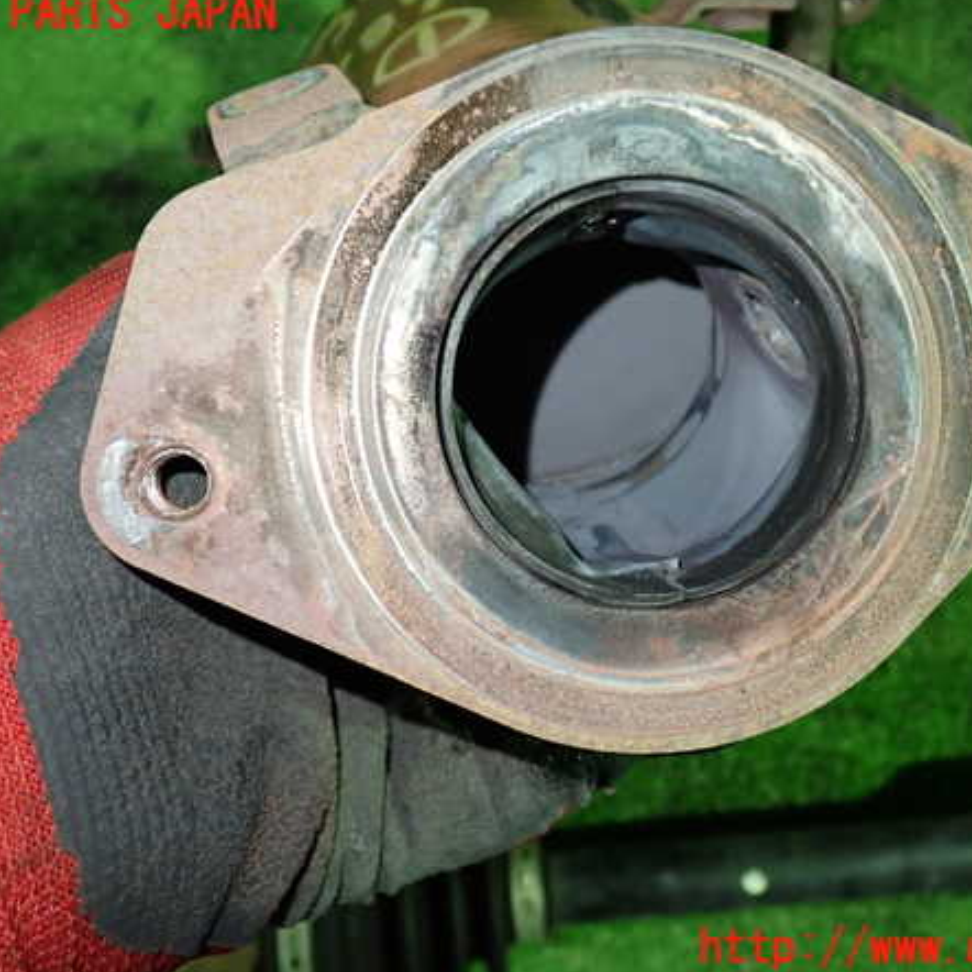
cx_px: 537
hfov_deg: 46.0
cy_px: 482
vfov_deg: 46.0
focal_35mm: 36
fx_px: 1144
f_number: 2.3
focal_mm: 5.4
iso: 500
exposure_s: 1/30
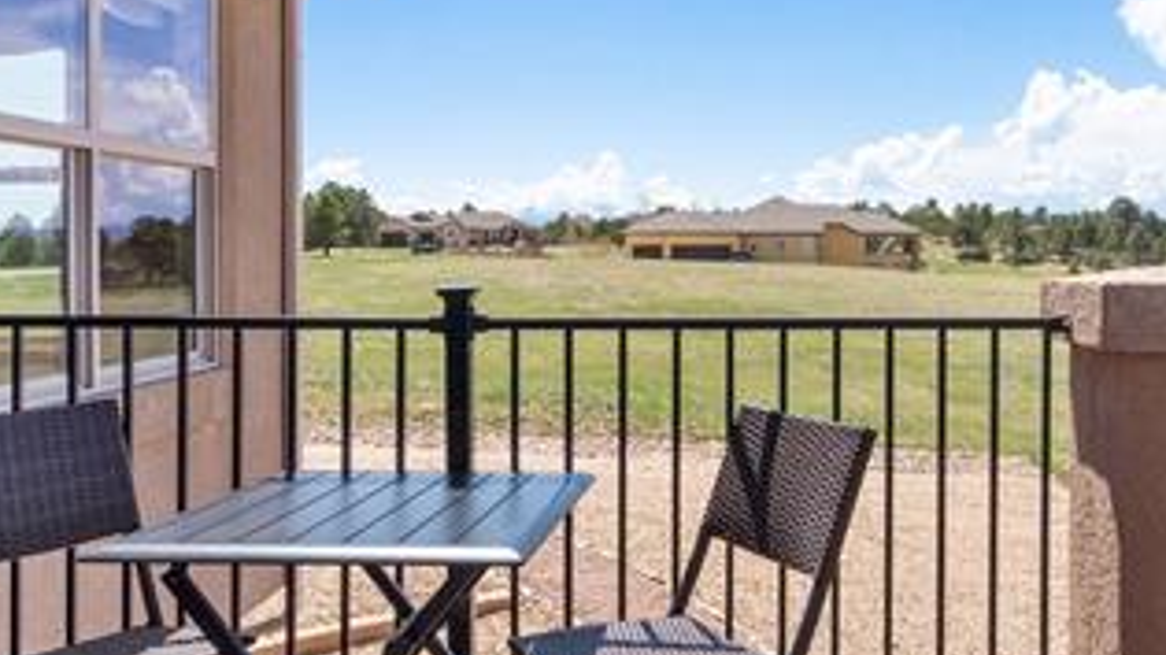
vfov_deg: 34.5
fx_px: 1051
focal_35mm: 34
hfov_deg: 56.7
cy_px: 255
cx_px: 785
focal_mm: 16
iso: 100
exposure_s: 1/100
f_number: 9
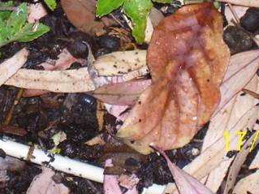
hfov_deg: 7.7
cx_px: 54
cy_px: -42
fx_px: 1915
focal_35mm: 256
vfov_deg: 5.8
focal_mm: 16.8
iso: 80
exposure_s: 1/90
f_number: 4.6
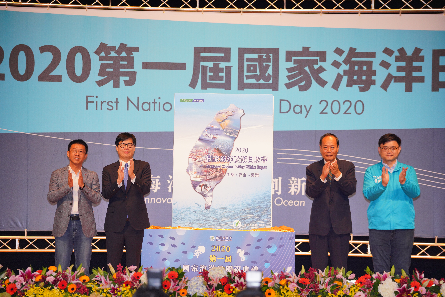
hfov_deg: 12.0
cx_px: 222
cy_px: 148
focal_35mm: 171
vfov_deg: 8.0
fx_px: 2114
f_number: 4
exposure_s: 1/250
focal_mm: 171
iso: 1250
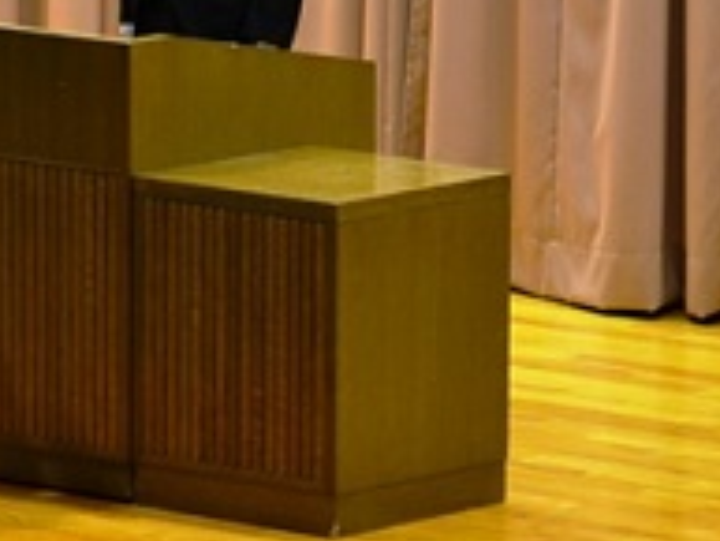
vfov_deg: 3.7
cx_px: -160
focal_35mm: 402
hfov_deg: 4.9
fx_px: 8372
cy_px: -32
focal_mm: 105
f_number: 4.8
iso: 800
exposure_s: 1/40
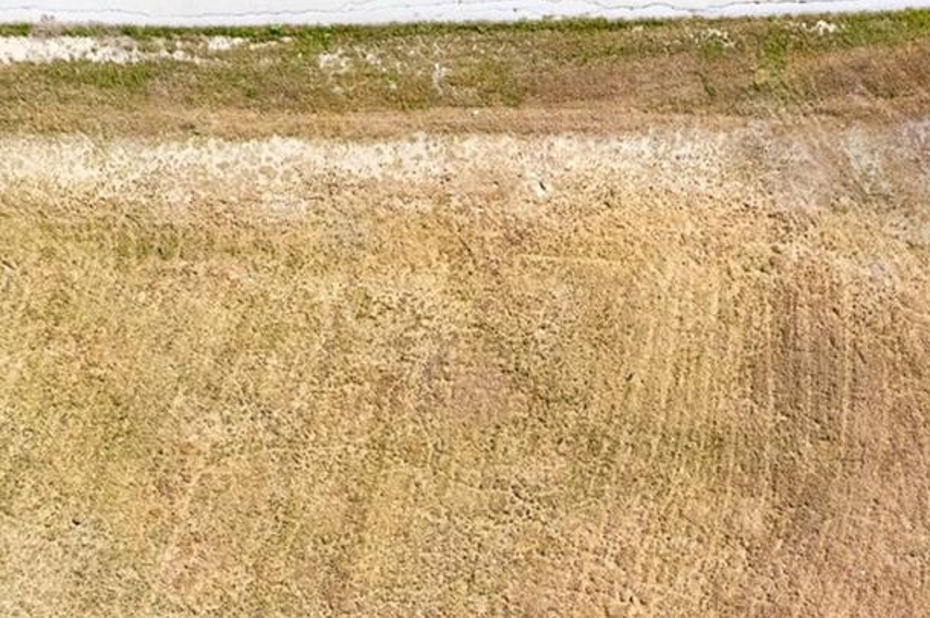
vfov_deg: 17.7
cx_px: 574
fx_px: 1910
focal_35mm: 74
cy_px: 695
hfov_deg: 27.3
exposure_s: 1/125
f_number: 2.8
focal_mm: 8.38
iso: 100
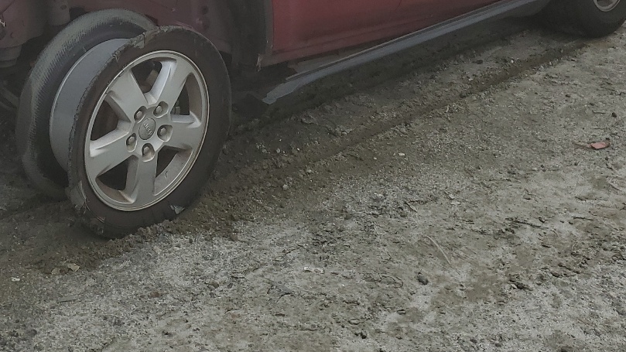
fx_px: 930
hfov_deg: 36.4
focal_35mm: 56
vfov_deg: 20.1
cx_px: 161
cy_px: -68
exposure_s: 1/3333
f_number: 1.5
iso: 50
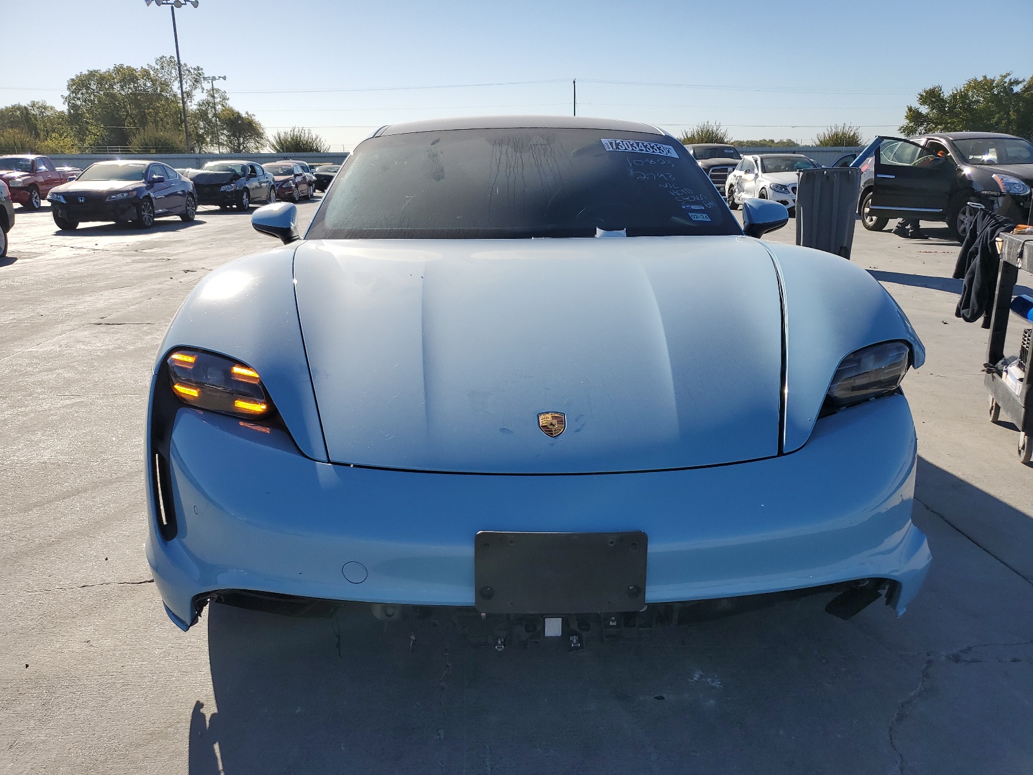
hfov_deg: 67.3
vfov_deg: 53.1
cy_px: 388
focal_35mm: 26
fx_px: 776
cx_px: 516
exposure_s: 1/5000
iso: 50
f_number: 1.5
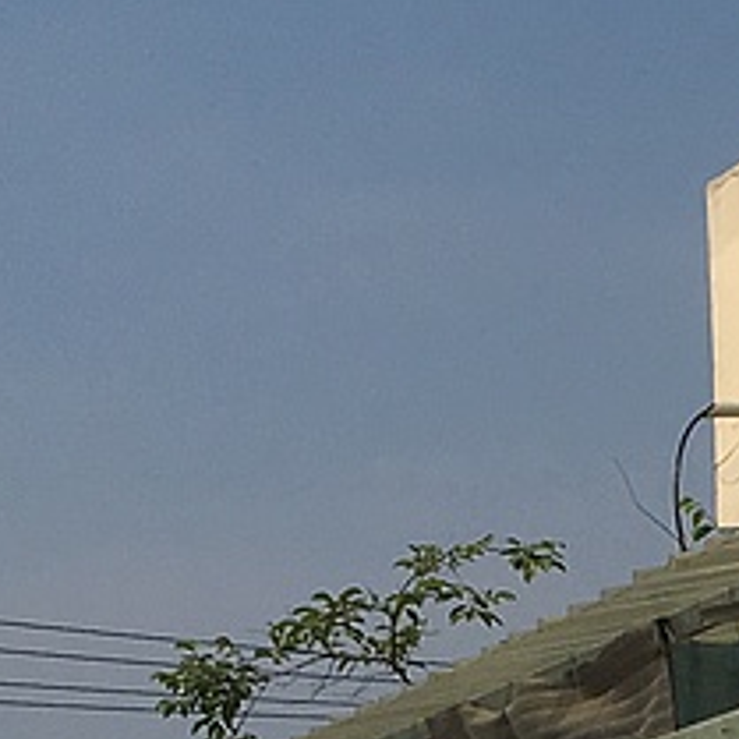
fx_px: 3792
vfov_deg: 10.4
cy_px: 1407
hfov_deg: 10.7
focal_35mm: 157
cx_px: 1131
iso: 25
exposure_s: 1/5128
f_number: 2.2
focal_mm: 4.15
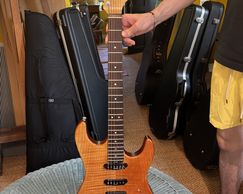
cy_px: 97
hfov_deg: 52.8
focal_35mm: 34
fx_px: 245
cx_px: 122
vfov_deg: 43.4
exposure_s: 1/33
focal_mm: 5.96
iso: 400
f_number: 1.6
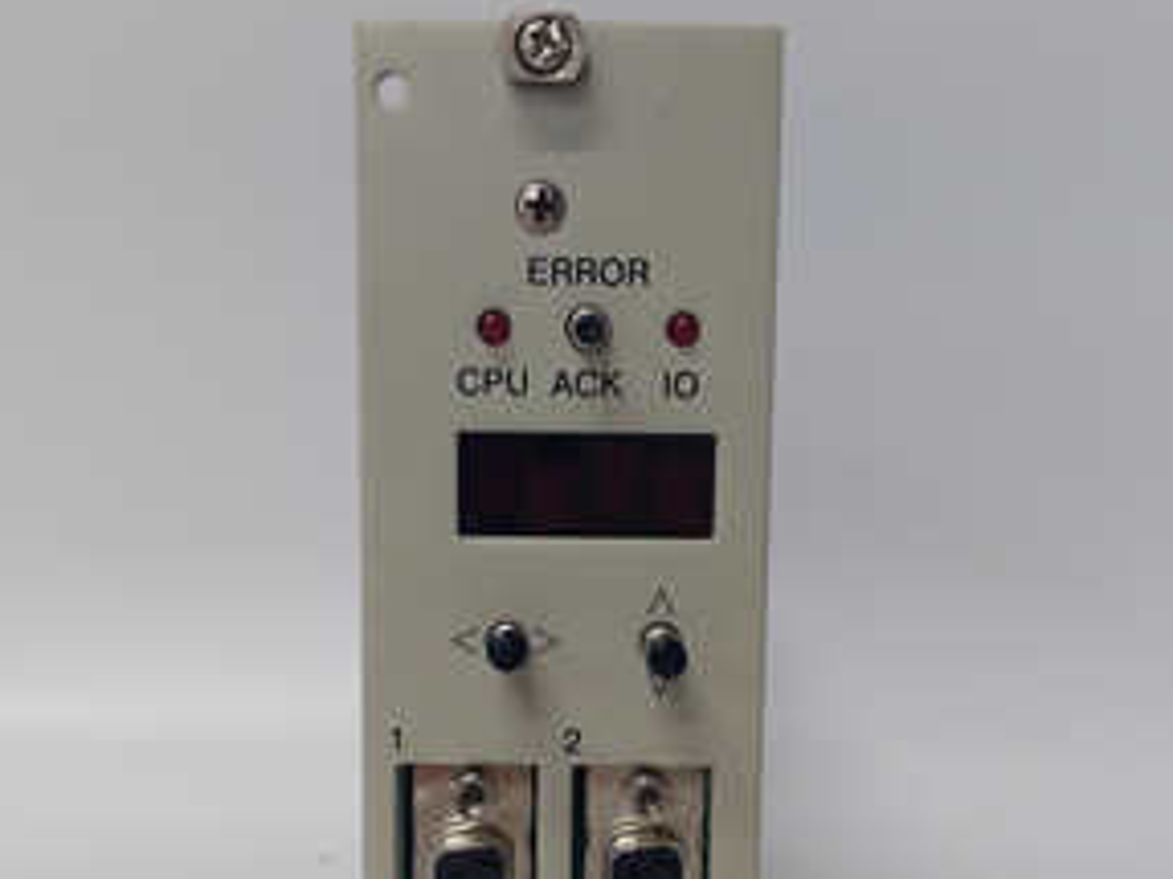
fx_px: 1592
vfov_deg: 30.2
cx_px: 589
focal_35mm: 47
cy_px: 689
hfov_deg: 40.4
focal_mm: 3.79
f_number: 2
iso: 148
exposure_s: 1/33
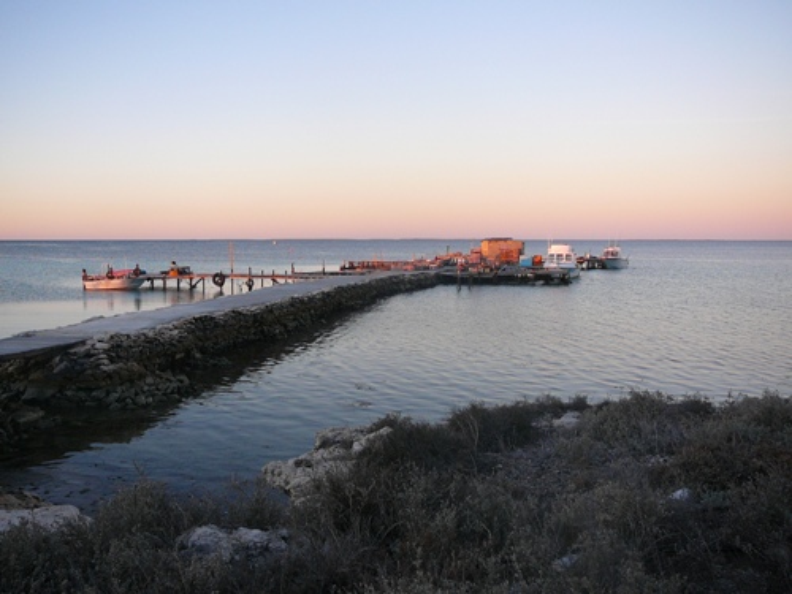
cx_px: 396
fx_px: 801
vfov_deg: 40.7
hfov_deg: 52.6
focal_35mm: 35
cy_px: 297
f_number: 2.8
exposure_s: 1/100
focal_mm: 5.2
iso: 80
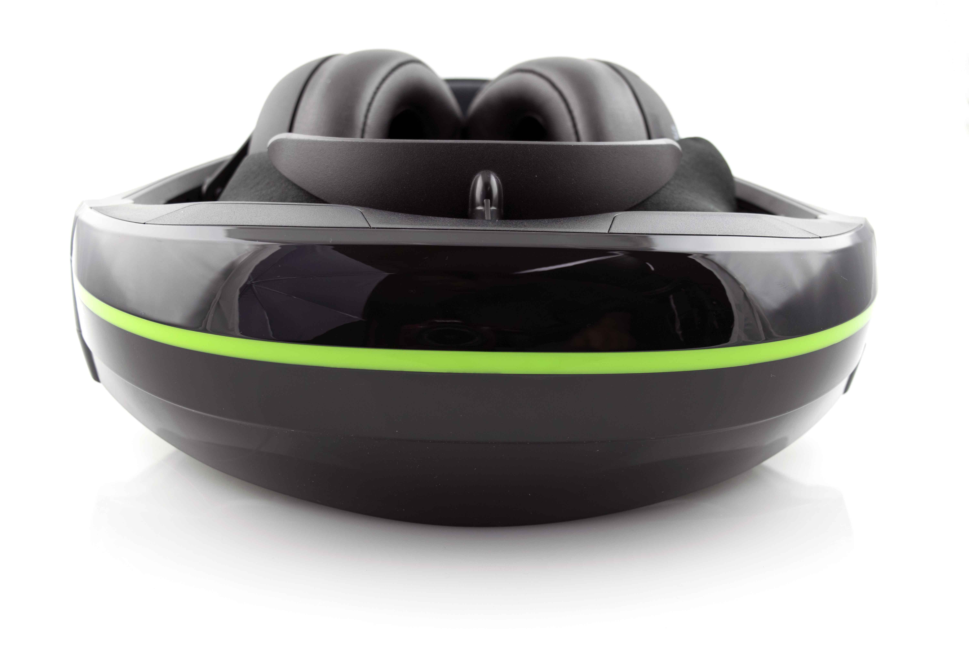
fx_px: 1292
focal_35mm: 48
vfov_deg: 28.1
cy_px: 323
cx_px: 484
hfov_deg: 41.1
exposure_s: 1/30
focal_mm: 32
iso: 200
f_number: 8
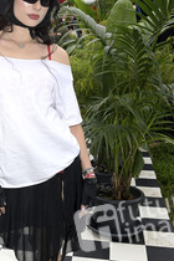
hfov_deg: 22.5
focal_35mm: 59
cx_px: 25
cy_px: 160
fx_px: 428
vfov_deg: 33.8
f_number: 7.1
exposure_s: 1/125
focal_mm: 31
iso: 320
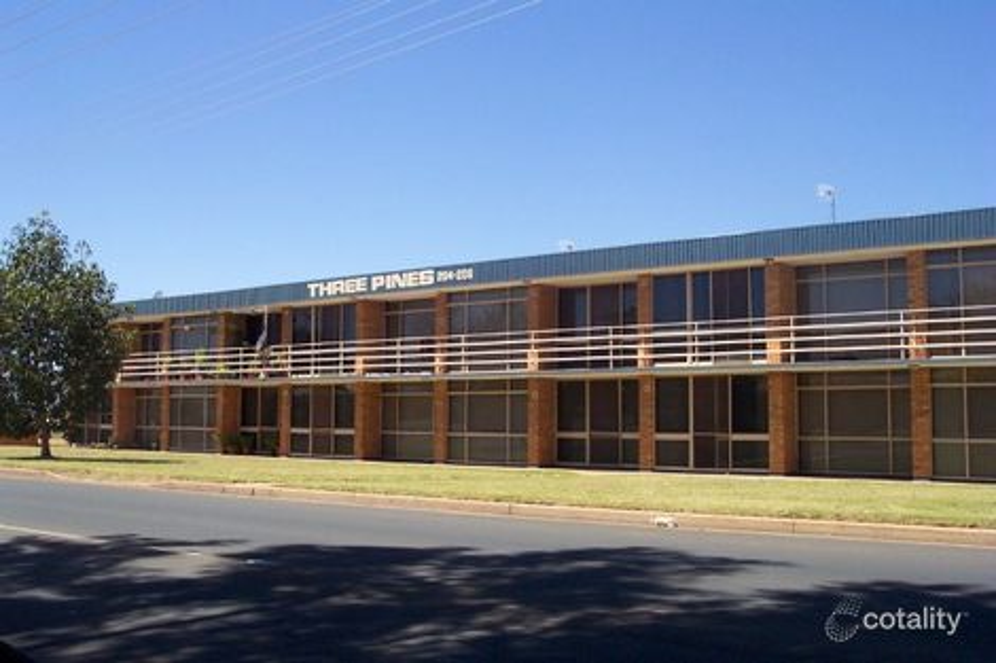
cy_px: 332
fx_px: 1051
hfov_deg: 50.7
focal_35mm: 38
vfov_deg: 35.0
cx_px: 498
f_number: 4.8
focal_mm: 8
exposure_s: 1/500
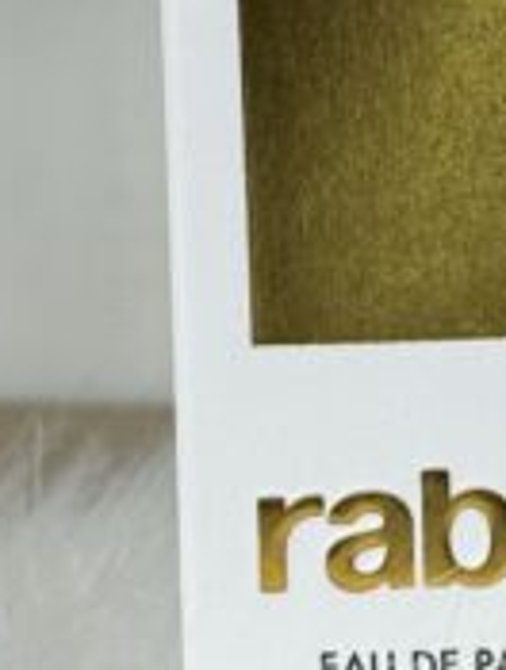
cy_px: -249
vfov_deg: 8.9
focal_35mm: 219
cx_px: 978
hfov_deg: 6.6
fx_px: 4253
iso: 80
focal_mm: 6.76
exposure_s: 1/100
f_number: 1.78
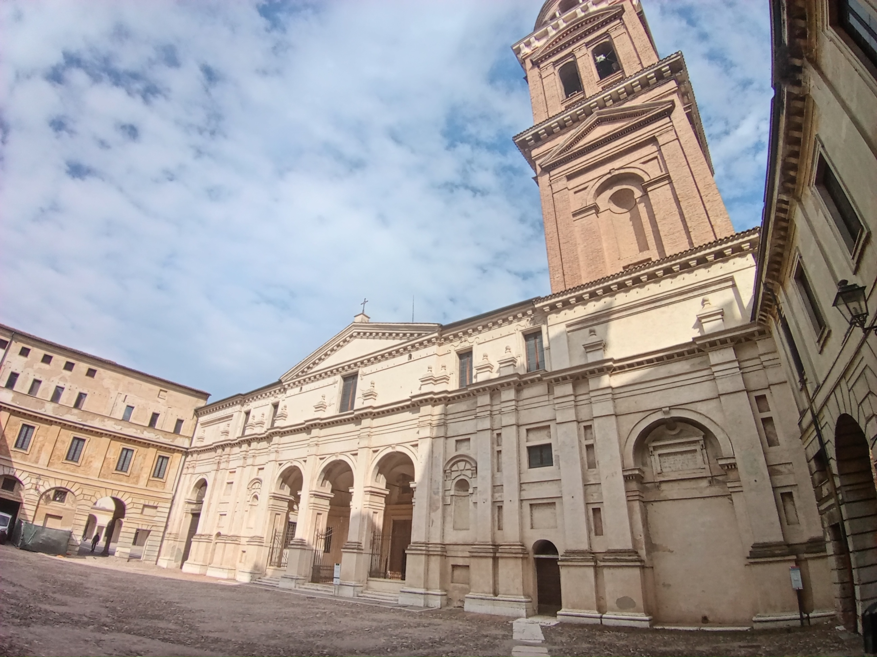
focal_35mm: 17
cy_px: 328
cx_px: 438
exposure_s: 1/1359
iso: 101
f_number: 2.2
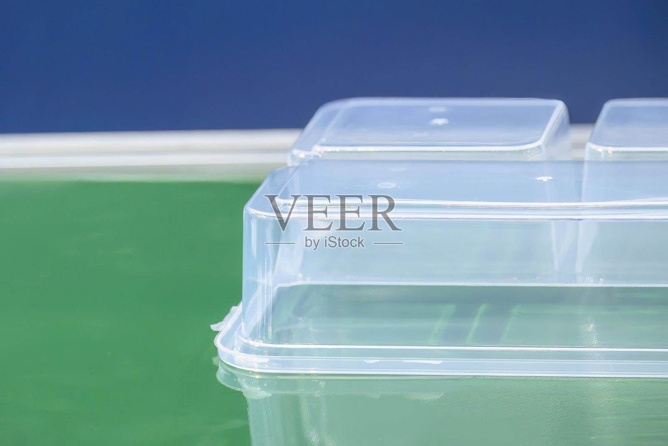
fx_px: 2895
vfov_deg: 8.8
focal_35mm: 156
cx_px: 334
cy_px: 223
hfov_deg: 13.2
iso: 2000
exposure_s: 1/100
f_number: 5.6
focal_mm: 104
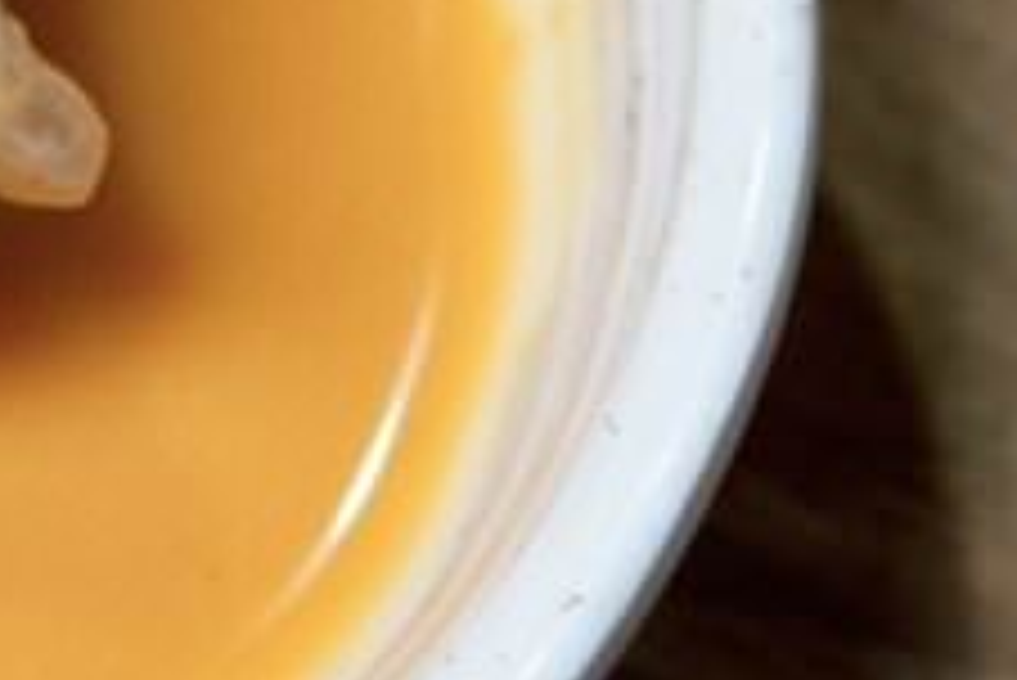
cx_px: -148
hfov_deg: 10.2
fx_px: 5625
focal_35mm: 199
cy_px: -545
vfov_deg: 6.7
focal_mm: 30
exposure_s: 1/60
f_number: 4
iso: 200
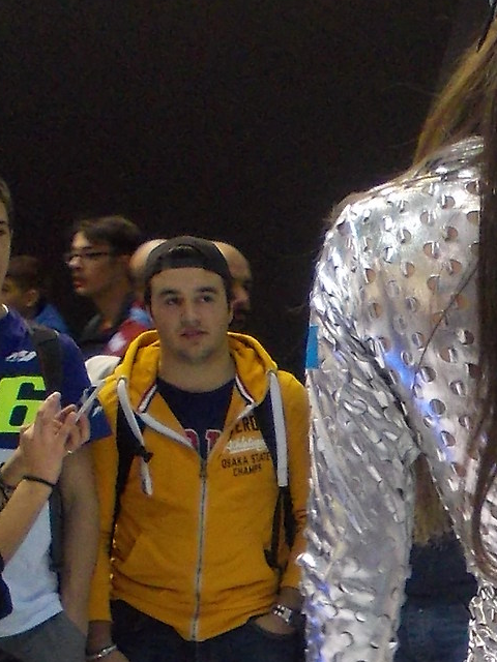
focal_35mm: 105
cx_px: 695
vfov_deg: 18.2
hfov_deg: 13.4
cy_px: 692
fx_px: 2010
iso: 200
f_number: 2.7
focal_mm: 4
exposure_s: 1/60
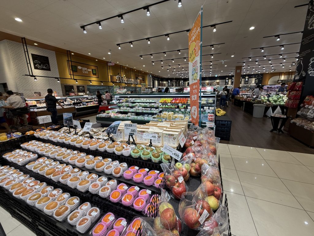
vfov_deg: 85.7
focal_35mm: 14
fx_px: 127
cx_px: 157
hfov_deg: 102.1
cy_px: 118
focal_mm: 2.22
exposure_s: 1/124
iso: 64
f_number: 2.2
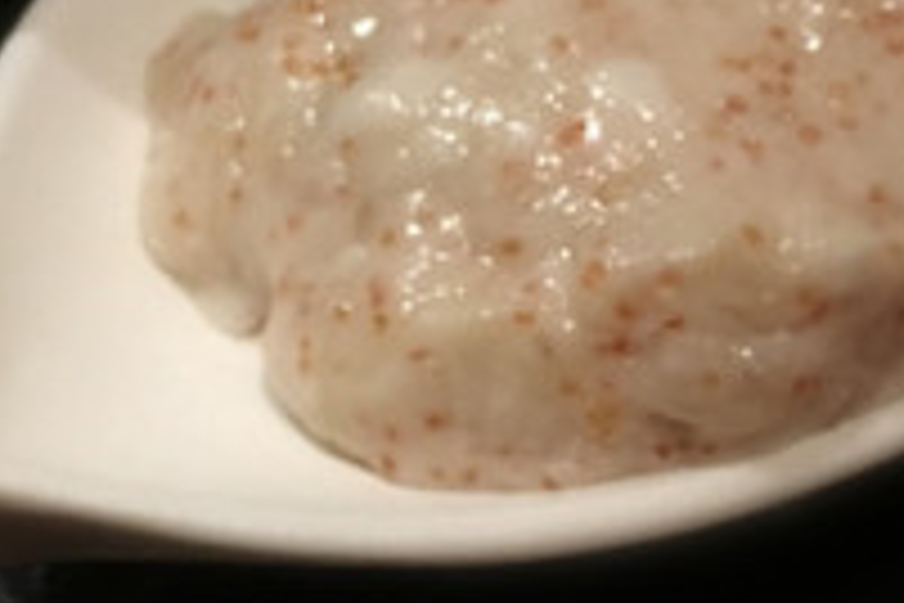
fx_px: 2260
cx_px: 414
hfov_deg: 22.6
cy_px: 243
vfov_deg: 15.2
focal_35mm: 90
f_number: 2.2
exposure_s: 1/20
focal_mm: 4.15
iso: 200
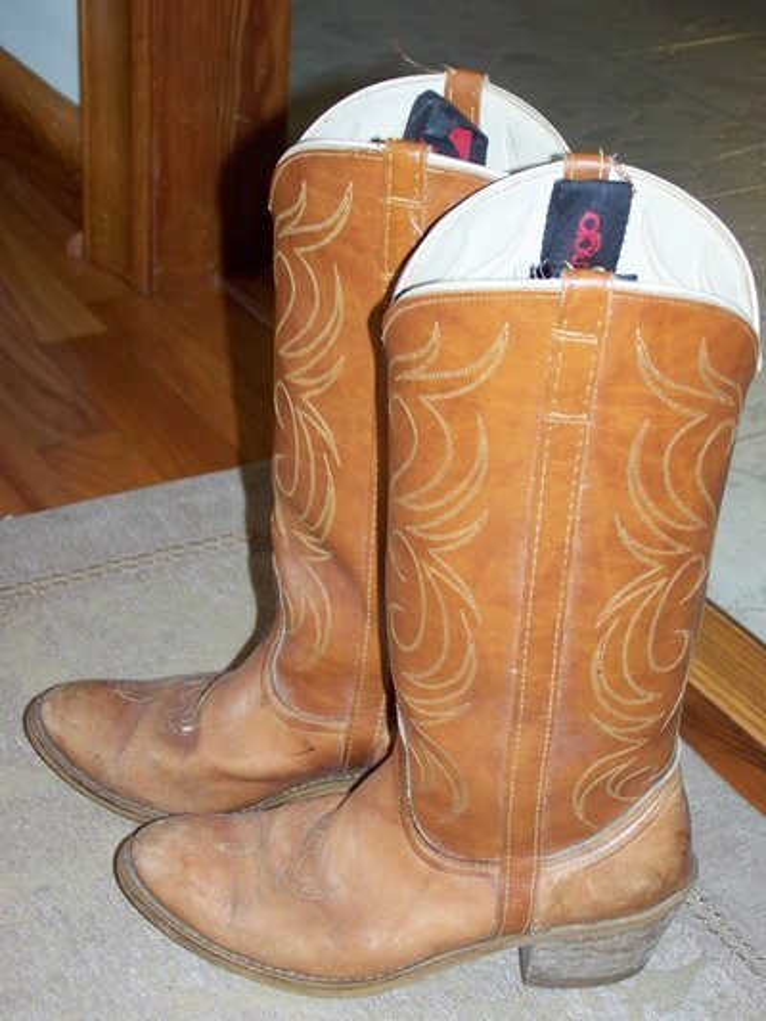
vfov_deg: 29.0
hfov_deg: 21.9
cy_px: 510
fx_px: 1976
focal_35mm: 67
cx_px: 383
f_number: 3.2
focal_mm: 11.2
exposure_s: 1/40
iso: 200
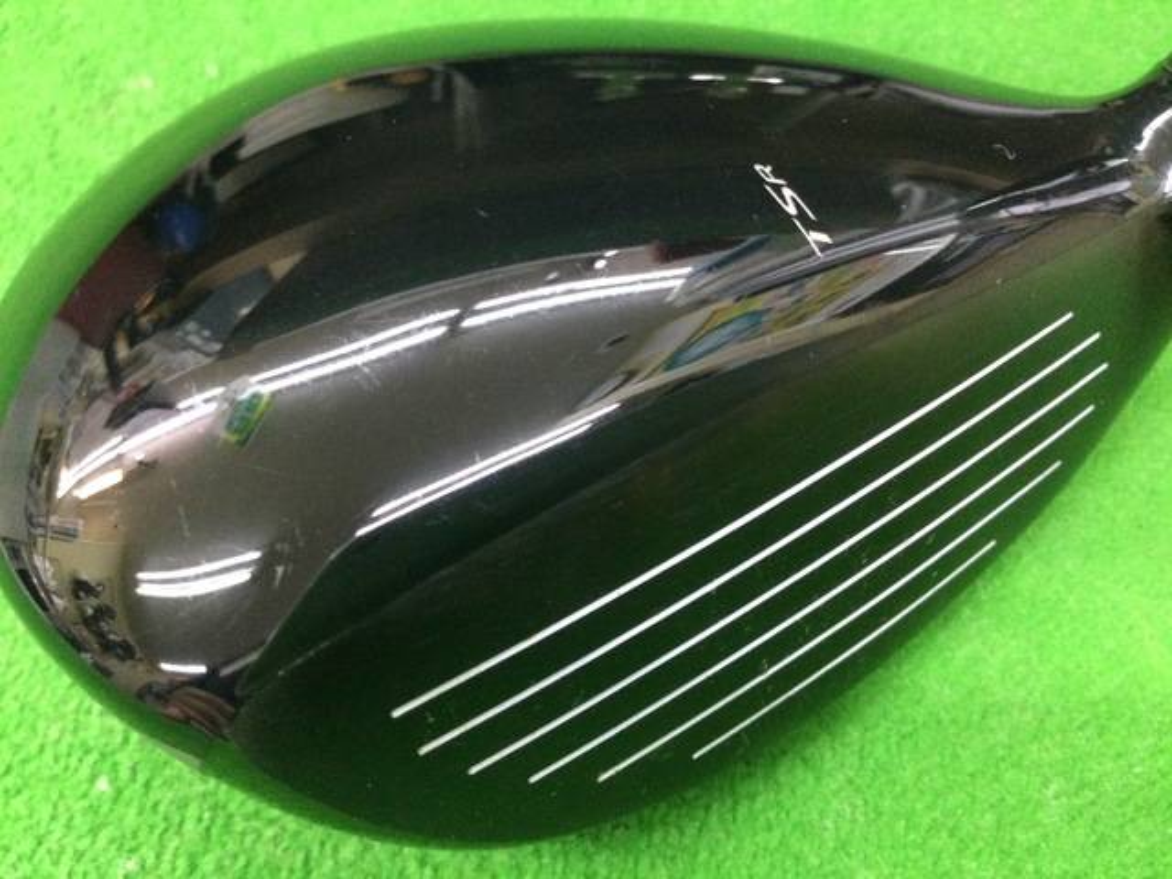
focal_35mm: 31
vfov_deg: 45.4
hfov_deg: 58.4
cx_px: 586
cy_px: 440
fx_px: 1050
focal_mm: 3.3
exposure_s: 1/17
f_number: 2.4
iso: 200
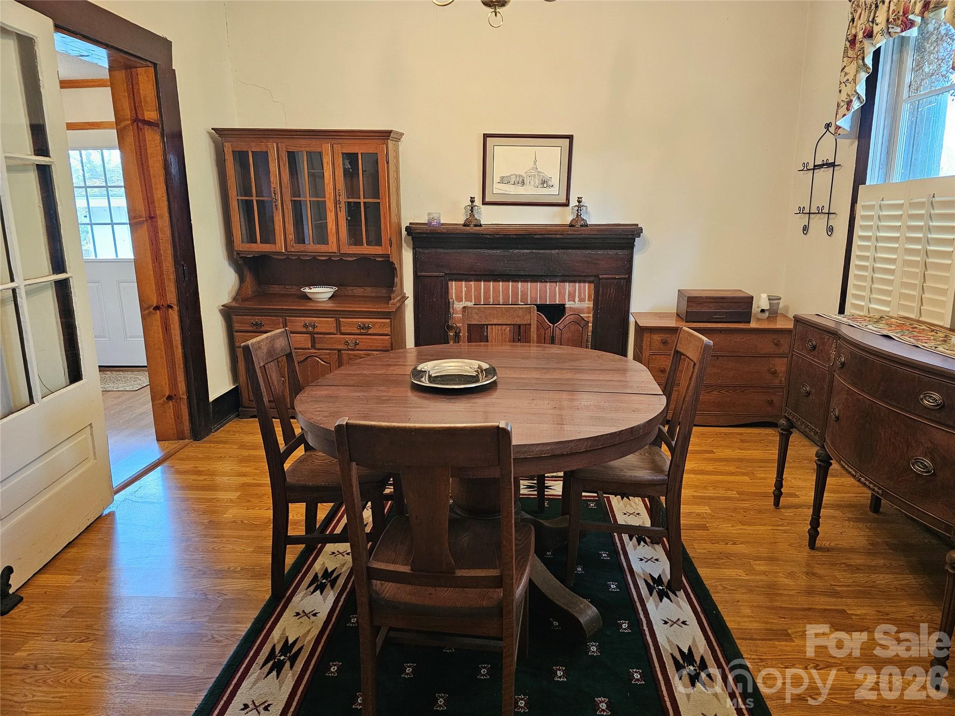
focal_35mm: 23
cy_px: 358
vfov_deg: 58.9
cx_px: 478
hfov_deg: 73.9
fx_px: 635
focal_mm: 6.3
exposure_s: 1/60
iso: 640
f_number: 1.7
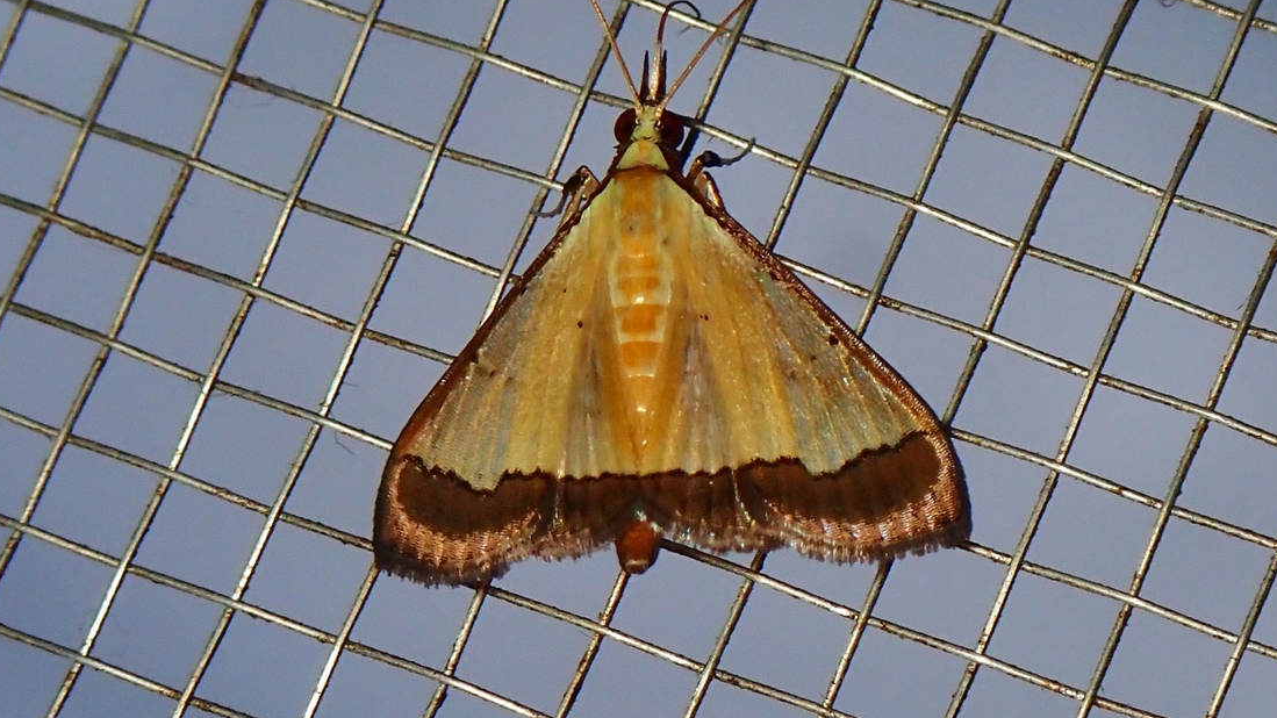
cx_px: 652
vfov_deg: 10.7
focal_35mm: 113
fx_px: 3826
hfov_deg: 18.9
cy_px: 277
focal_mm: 18
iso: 200
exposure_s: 1/200
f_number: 6.3
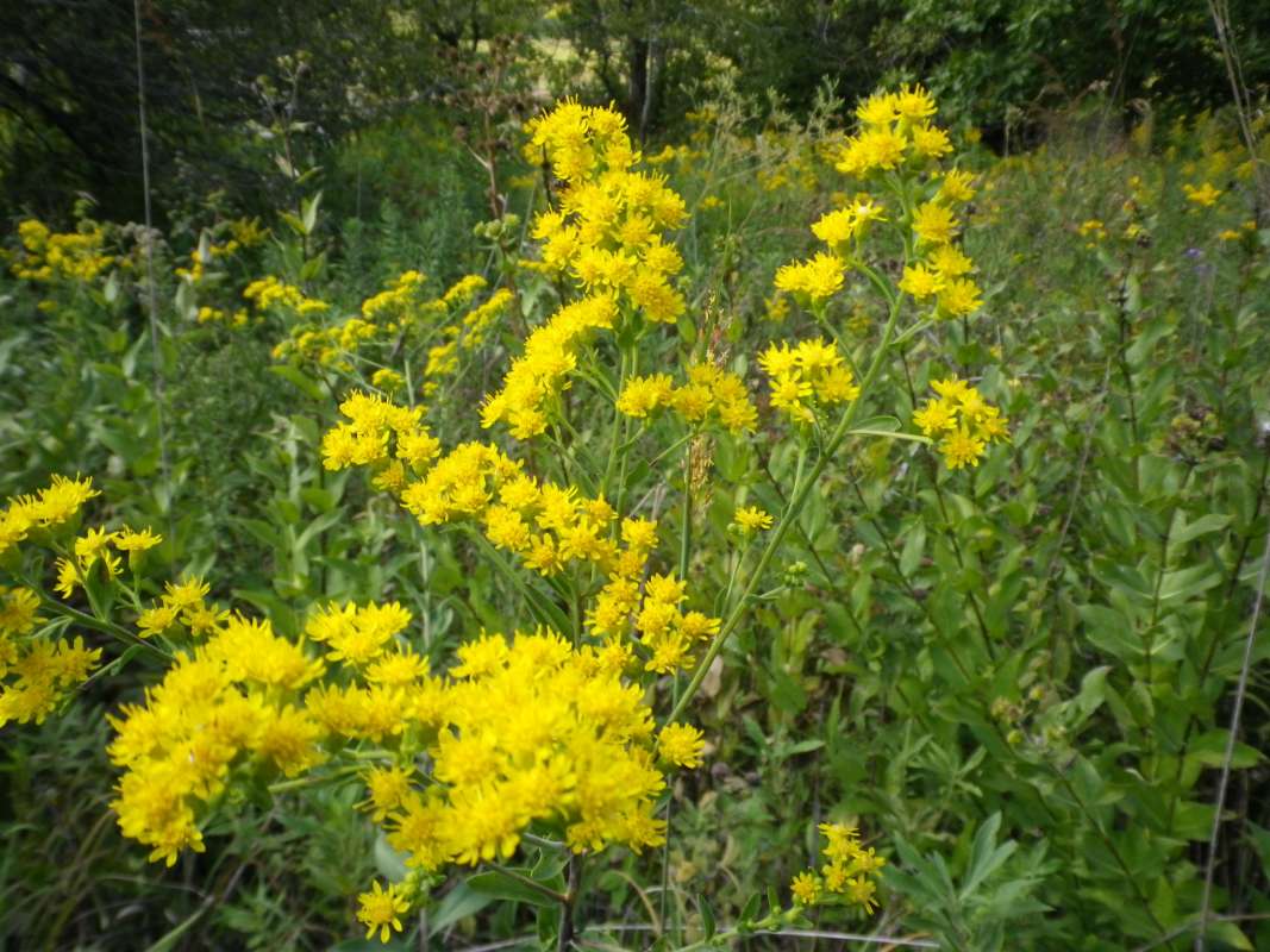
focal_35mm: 35
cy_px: 476
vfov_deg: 40.7
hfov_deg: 52.6
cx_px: 635
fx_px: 1284
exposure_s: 1/200
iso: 80
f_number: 3.9
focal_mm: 6.36
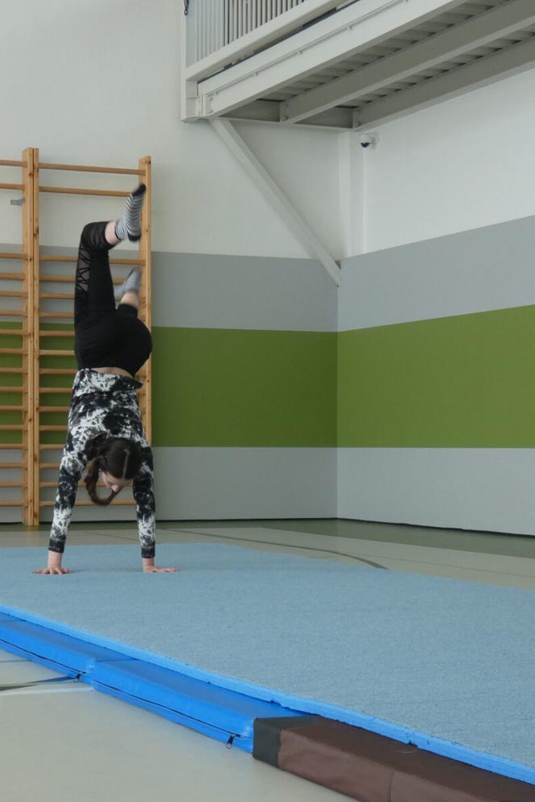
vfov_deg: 27.3
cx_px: 153
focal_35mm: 74
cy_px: 403
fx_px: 1649
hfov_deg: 18.3
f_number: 3.9
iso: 160
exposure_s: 1/80
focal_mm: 9.5
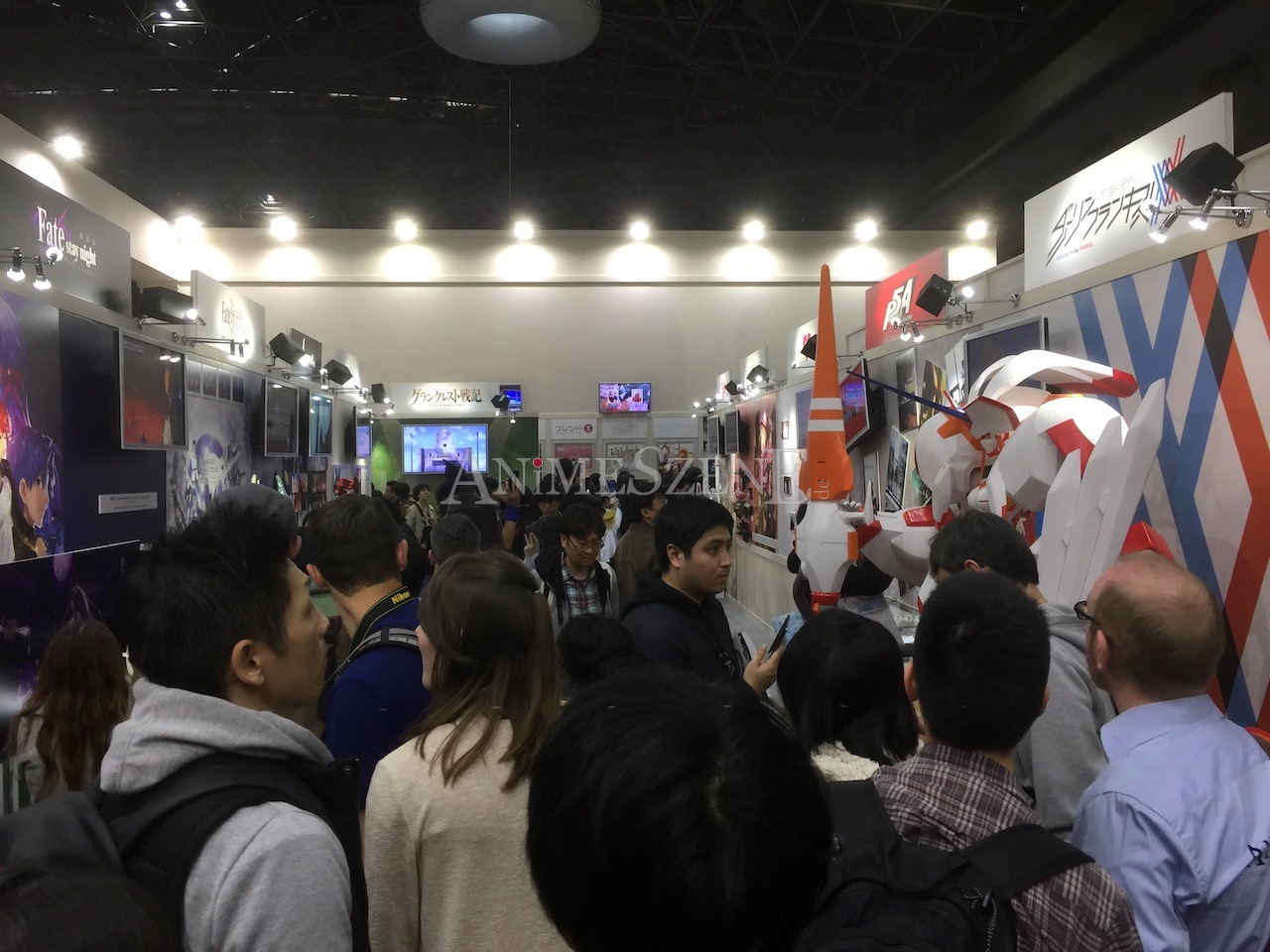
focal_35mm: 29
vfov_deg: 48.2
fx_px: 1064
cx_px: 635
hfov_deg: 61.7
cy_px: 476
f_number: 2.2
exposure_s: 1/30
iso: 32
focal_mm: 4.15
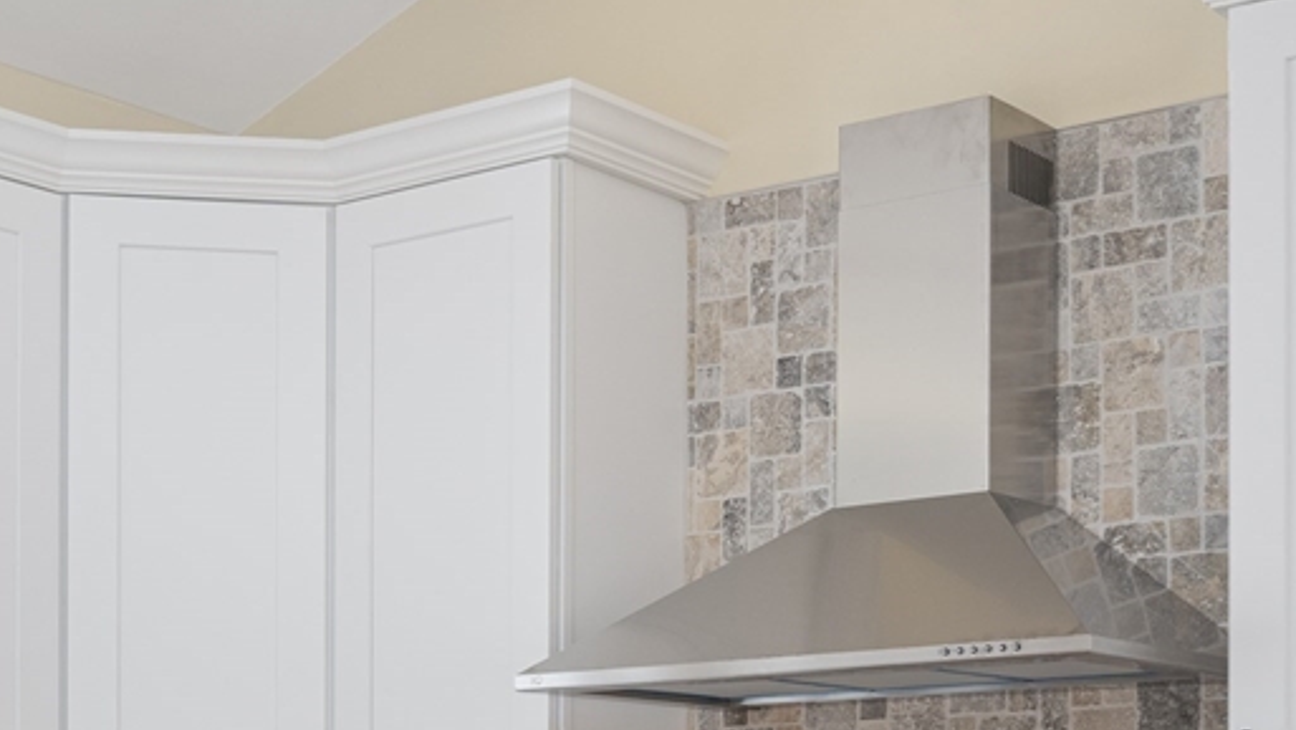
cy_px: 832
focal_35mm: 69
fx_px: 2372
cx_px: 788
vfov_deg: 16.9
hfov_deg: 30.5
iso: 640
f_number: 7.1
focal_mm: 22
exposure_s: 1/200
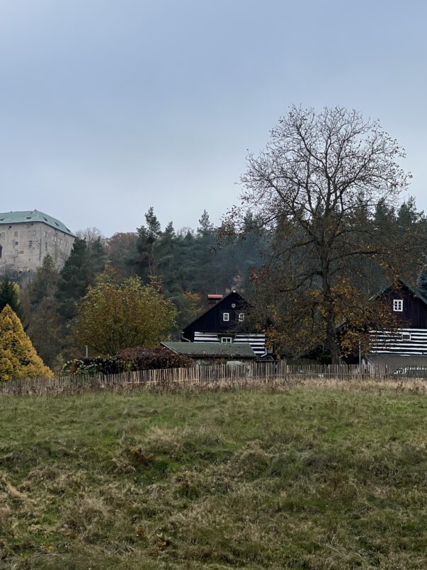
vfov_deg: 20.0
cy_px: 237
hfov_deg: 15.1
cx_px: 198
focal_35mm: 98
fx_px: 1613
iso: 32
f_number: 2.8
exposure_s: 1/285
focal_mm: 9
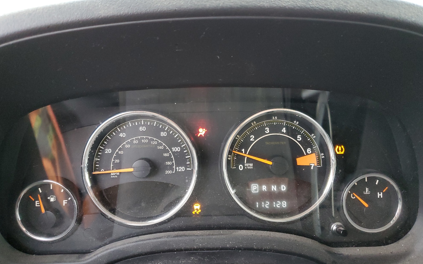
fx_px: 323
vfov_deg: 44.5
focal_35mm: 28
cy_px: 140
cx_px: 208
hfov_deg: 66.5
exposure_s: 1/60.2
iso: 301
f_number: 1.5
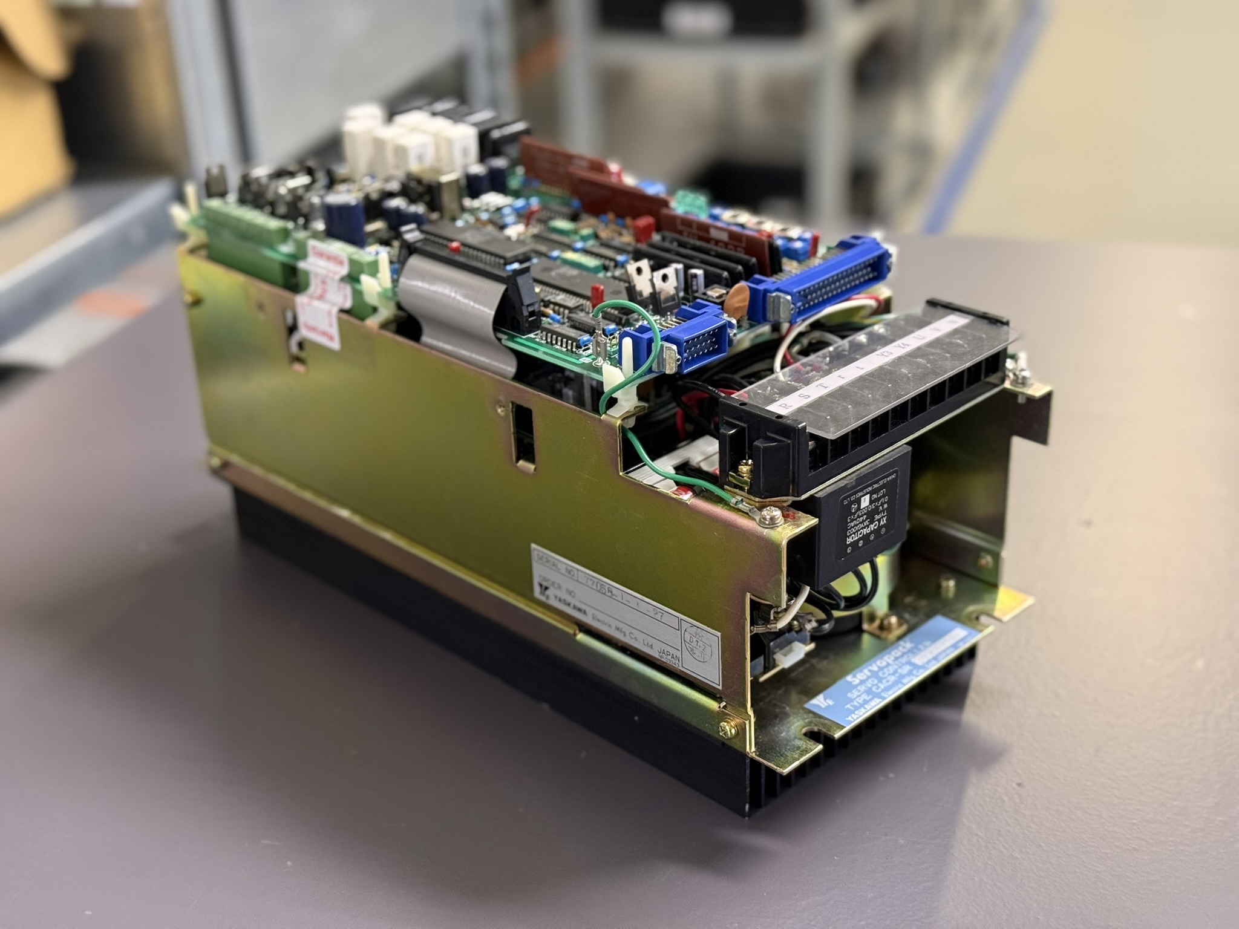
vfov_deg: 30.3
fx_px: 1718
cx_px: 620
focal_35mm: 48
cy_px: 464
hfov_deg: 39.7
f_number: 1.78
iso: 320
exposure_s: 1/33
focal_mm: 6.76
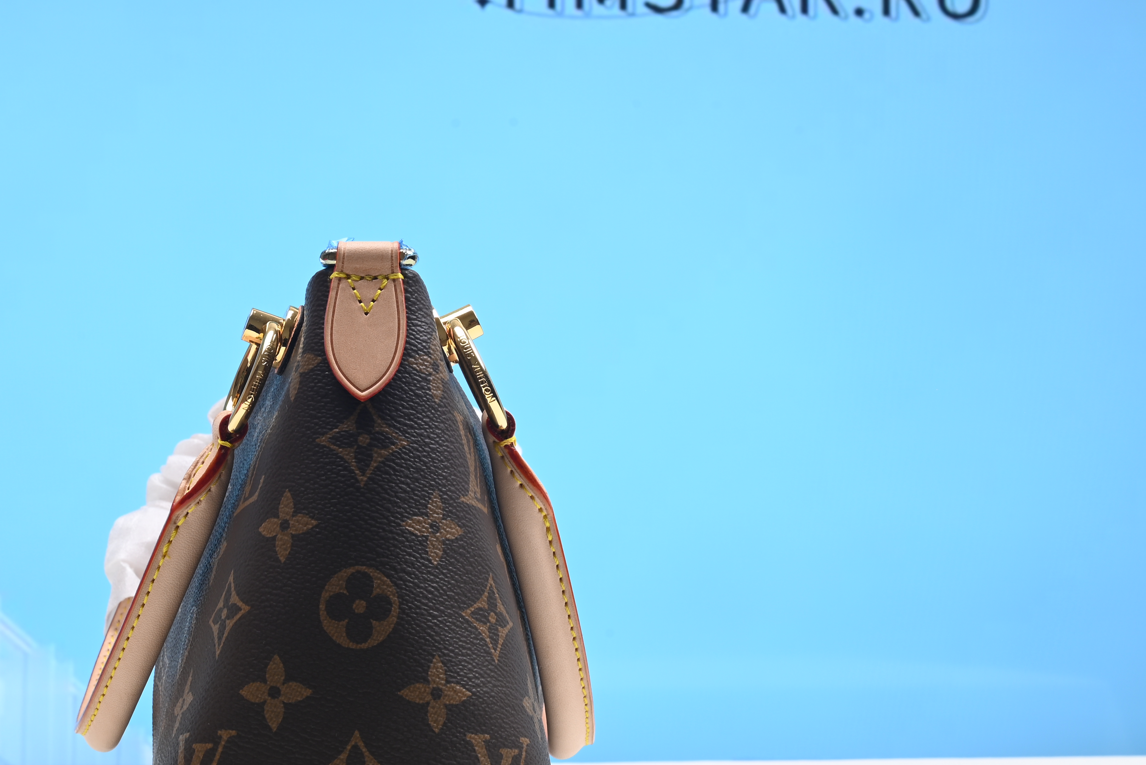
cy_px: 408
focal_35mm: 67
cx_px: 387
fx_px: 2133
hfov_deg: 29.9
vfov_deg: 20.3
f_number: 16
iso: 100
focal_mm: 42
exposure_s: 1/2
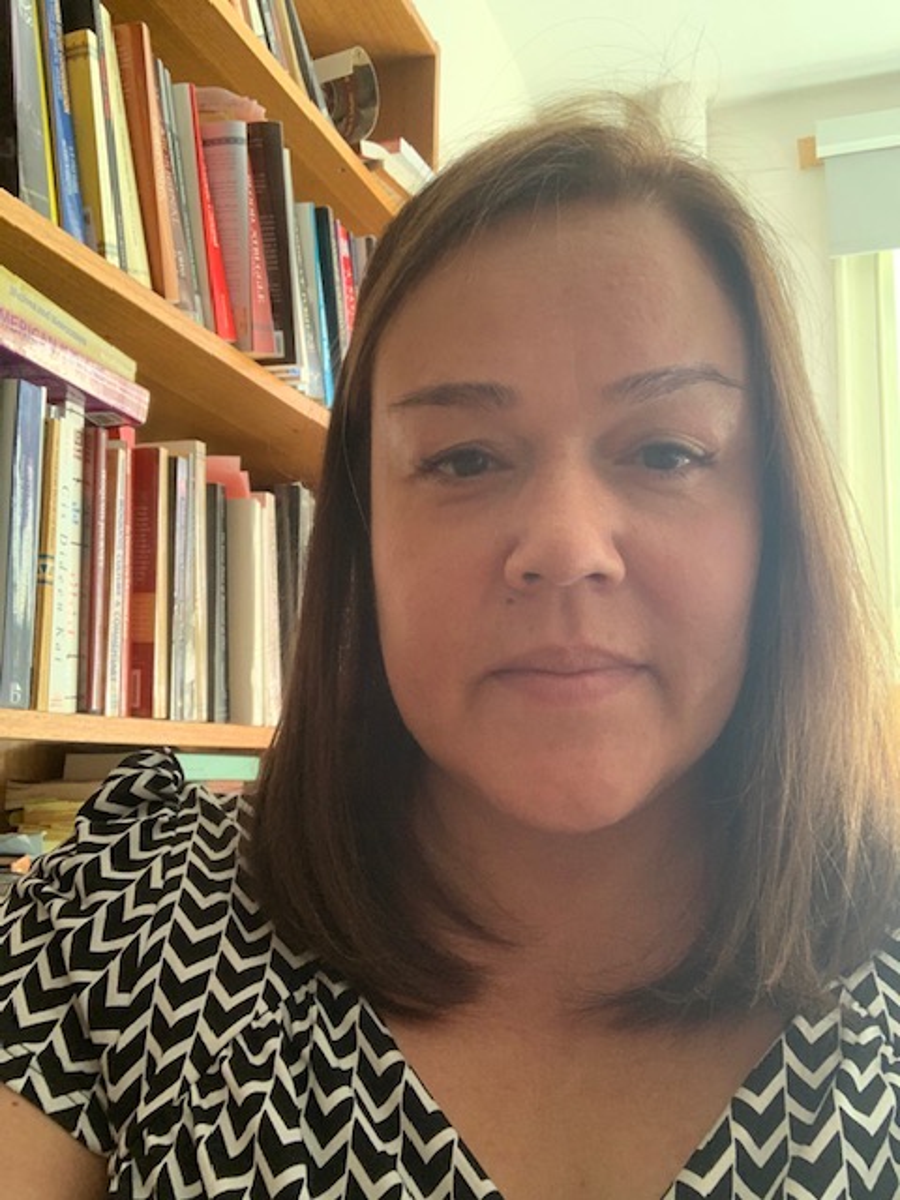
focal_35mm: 32
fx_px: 1109
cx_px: 450
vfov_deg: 56.8
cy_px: 600
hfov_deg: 44.2
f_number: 2.2
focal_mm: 2.87
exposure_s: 1/60
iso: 250
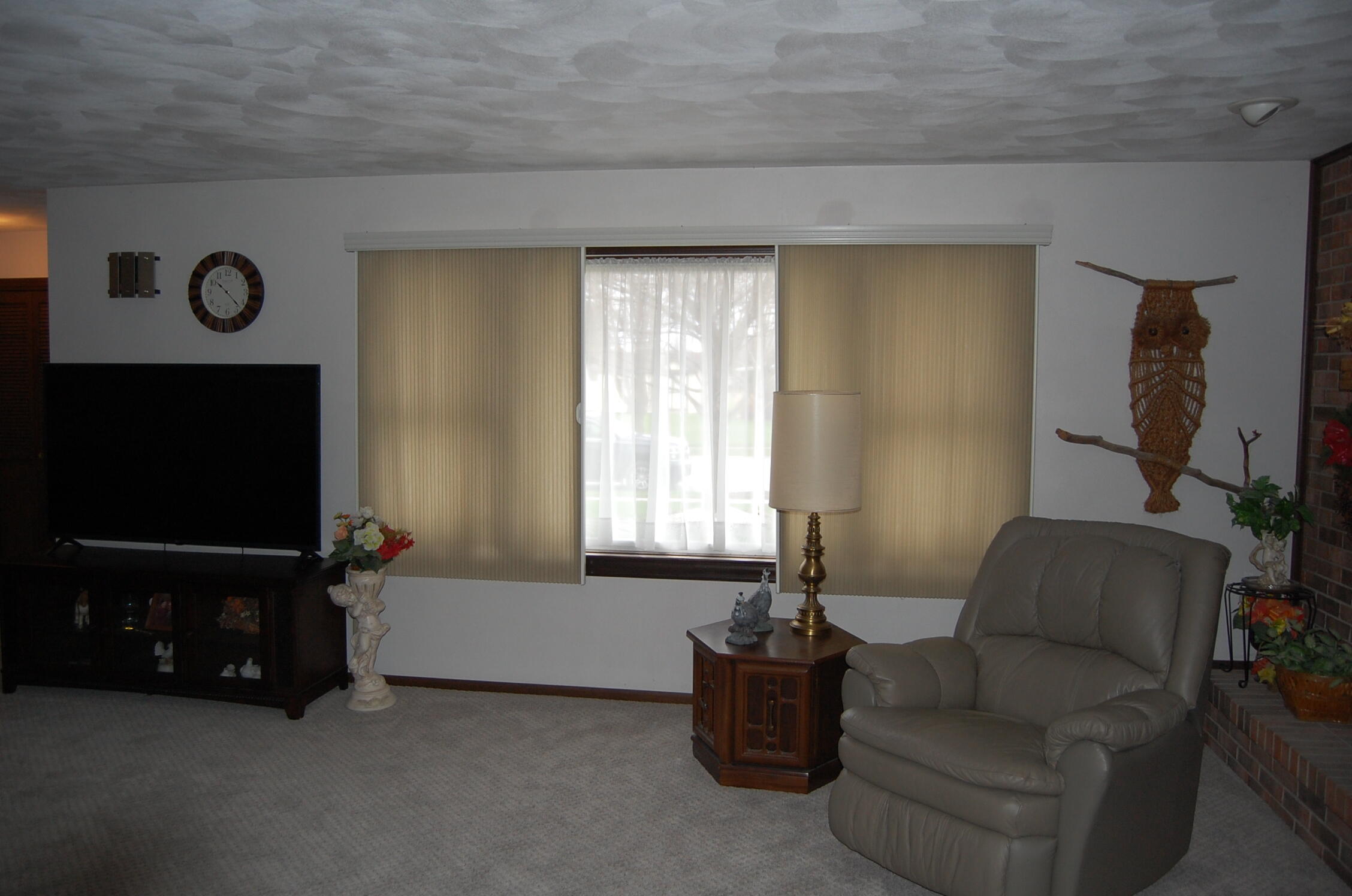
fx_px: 1012
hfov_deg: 67.5
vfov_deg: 47.8
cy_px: 448
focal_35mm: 27
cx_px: 676
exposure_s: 1/200
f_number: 3.5
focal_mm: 18
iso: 400
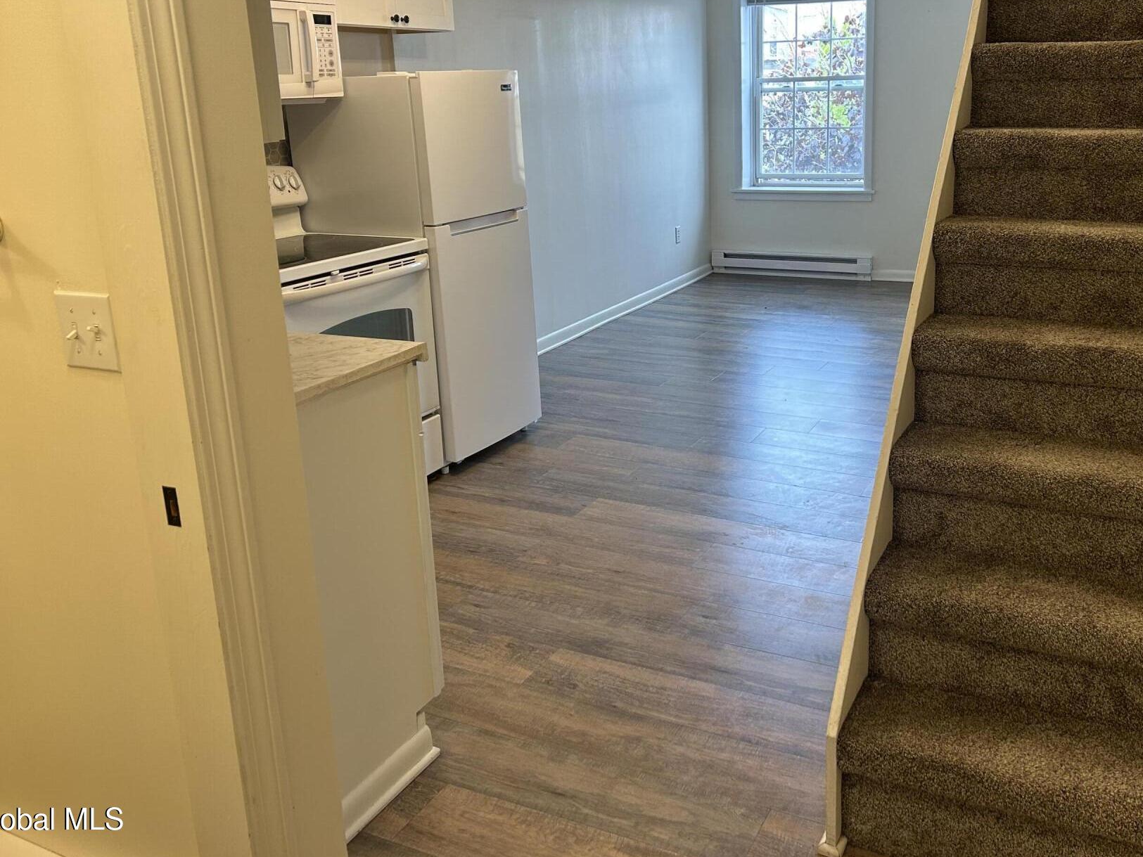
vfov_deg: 43.9
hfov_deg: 56.5
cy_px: 340
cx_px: 670
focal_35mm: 32
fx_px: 1057
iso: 80
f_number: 1.5
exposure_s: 1/120
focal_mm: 5.7
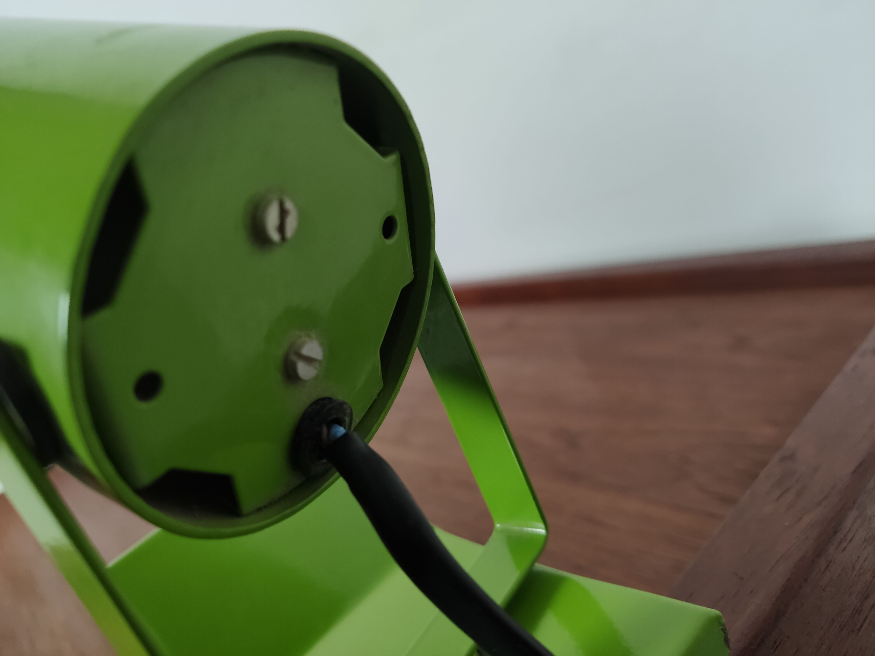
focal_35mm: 26
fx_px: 657
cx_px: 438
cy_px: 328
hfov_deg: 67.3
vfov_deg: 53.1
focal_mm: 4.75
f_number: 1.75
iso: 196
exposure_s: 1/100
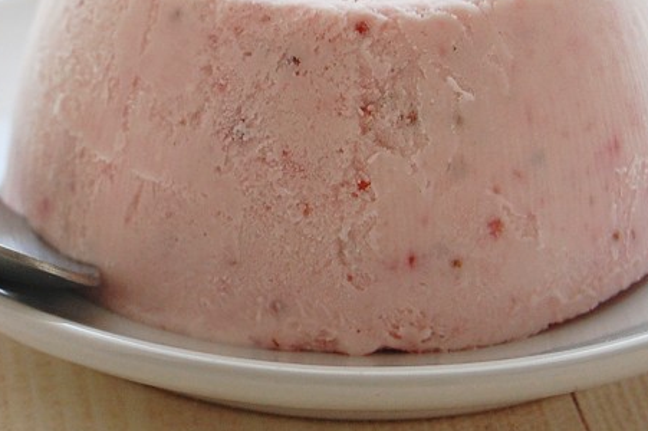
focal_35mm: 183
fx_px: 3293
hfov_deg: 11.1
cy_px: 73
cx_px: -14
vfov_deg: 7.5
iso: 400
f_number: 8
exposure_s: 1/60
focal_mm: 55
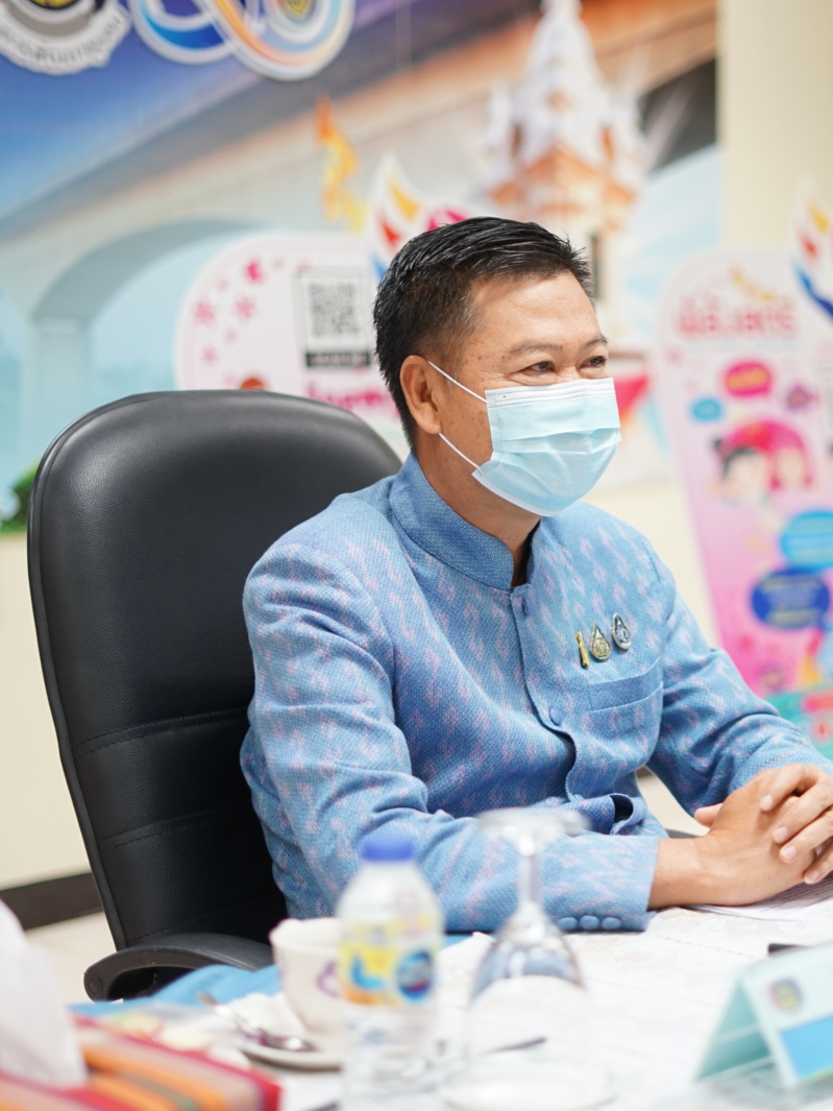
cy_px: 556
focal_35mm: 73
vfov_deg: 26.7
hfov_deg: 20.0
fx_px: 2342
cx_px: 623
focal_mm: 50
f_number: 1.8
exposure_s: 1/100
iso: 400
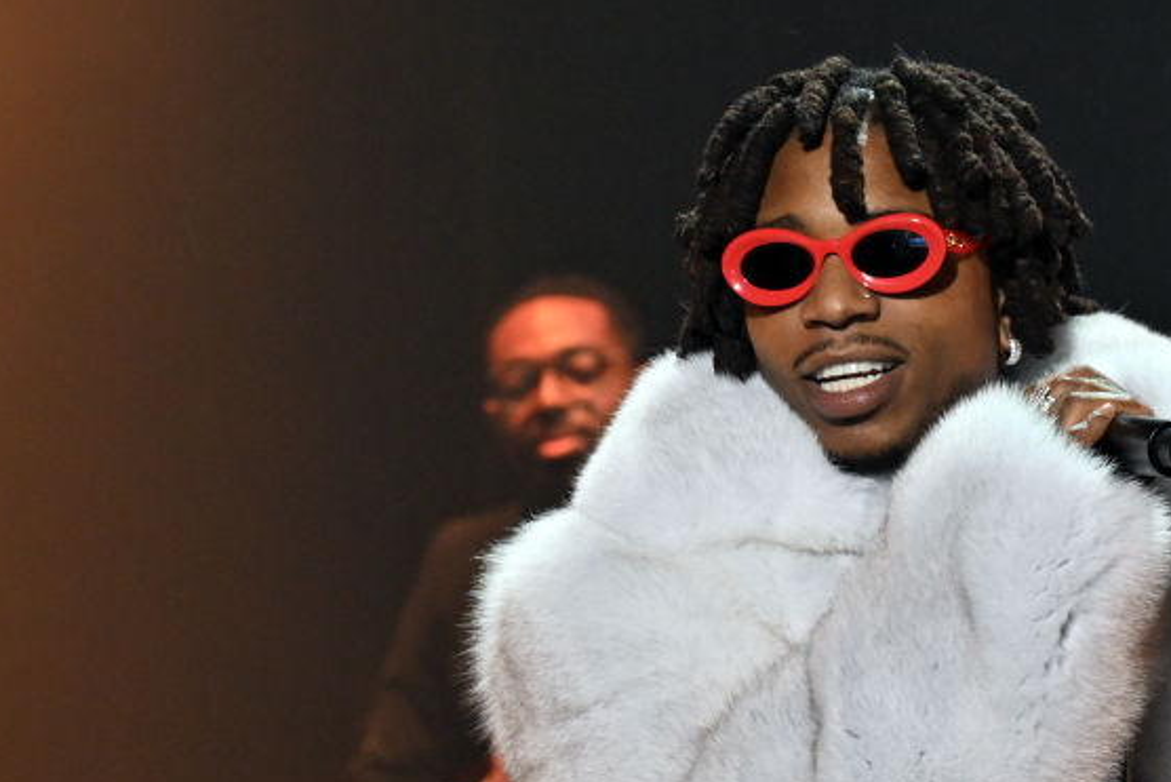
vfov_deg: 3.2
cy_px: 584
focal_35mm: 427
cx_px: 958
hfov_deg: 4.8
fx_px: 13892
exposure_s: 1/20
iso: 1600
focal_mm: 155
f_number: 8
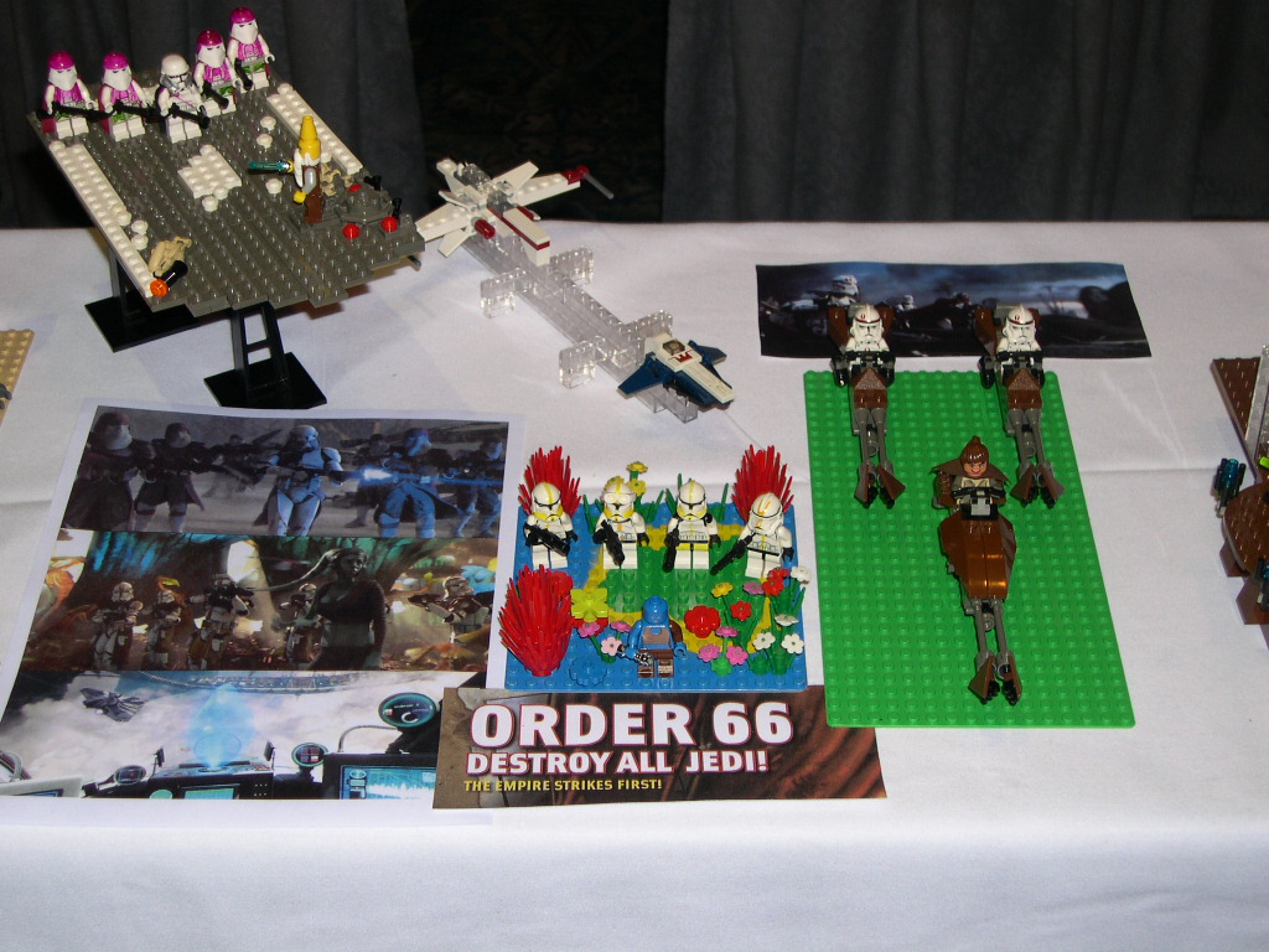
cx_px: 634
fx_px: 2090
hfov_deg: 33.8
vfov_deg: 25.7
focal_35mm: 57
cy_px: 476
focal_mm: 12.2
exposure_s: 1/60
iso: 100
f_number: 3.4
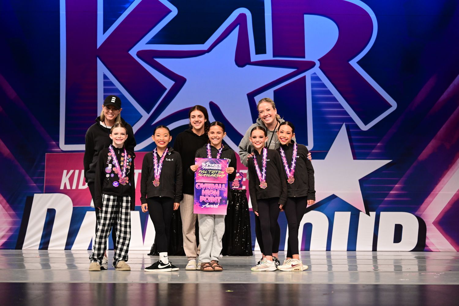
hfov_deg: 28.8
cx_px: 230
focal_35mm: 70
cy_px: 153
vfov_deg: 19.5
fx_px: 892
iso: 2000
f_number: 2.8
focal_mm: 70
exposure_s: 1/800
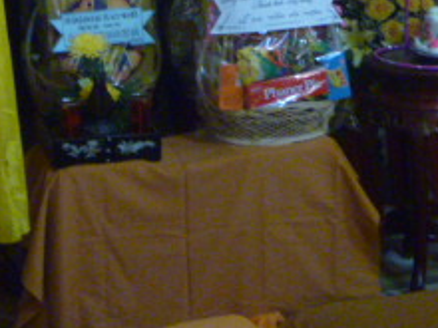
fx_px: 1291
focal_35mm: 102
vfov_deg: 13.7
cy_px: -143
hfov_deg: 19.2
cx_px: 187
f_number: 3.5
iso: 400
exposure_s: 1/8
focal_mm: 6.3
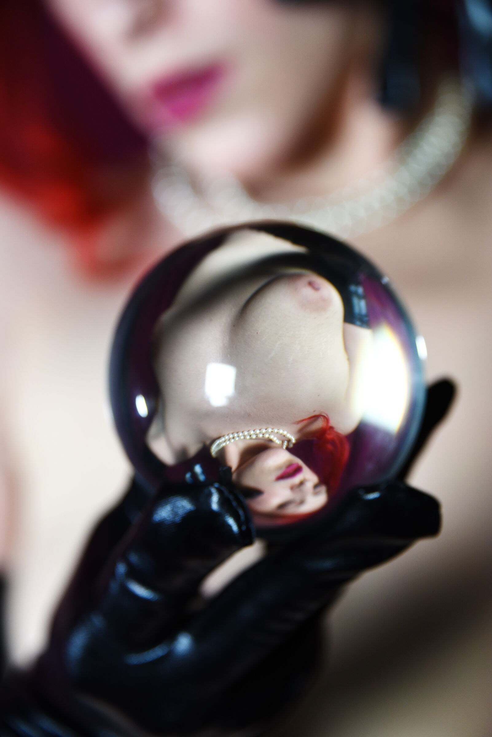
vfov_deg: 15.2
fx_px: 2765
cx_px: 246
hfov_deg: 10.2
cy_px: 368
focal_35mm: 135
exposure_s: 1/160
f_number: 5.6
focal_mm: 135
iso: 1000
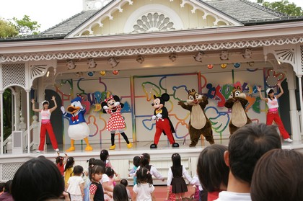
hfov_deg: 49.6
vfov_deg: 34.1
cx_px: 152
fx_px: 328
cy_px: 100
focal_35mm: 39
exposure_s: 1/250
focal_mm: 26
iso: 200
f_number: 6.3
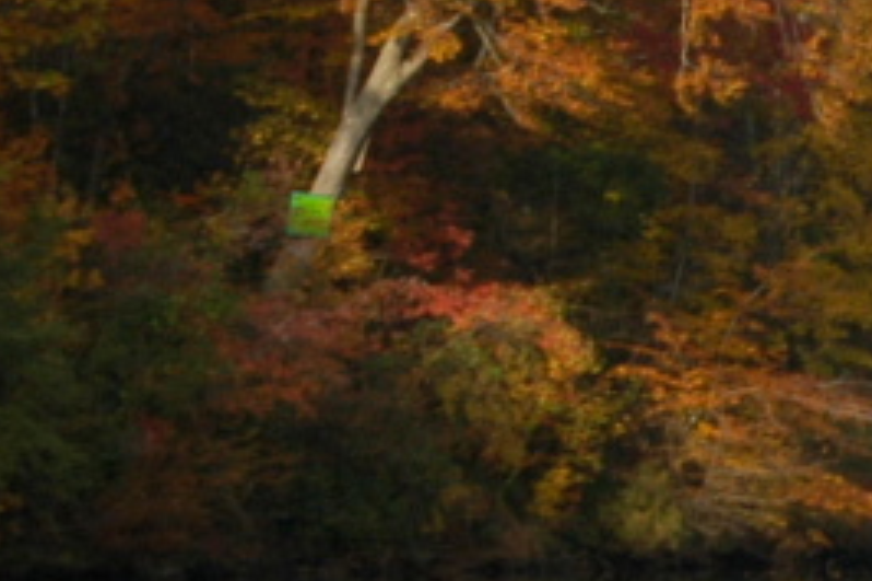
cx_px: 1741
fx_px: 9243
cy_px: 466
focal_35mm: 382
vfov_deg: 3.6
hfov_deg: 5.3
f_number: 7.1
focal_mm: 45
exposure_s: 1/200
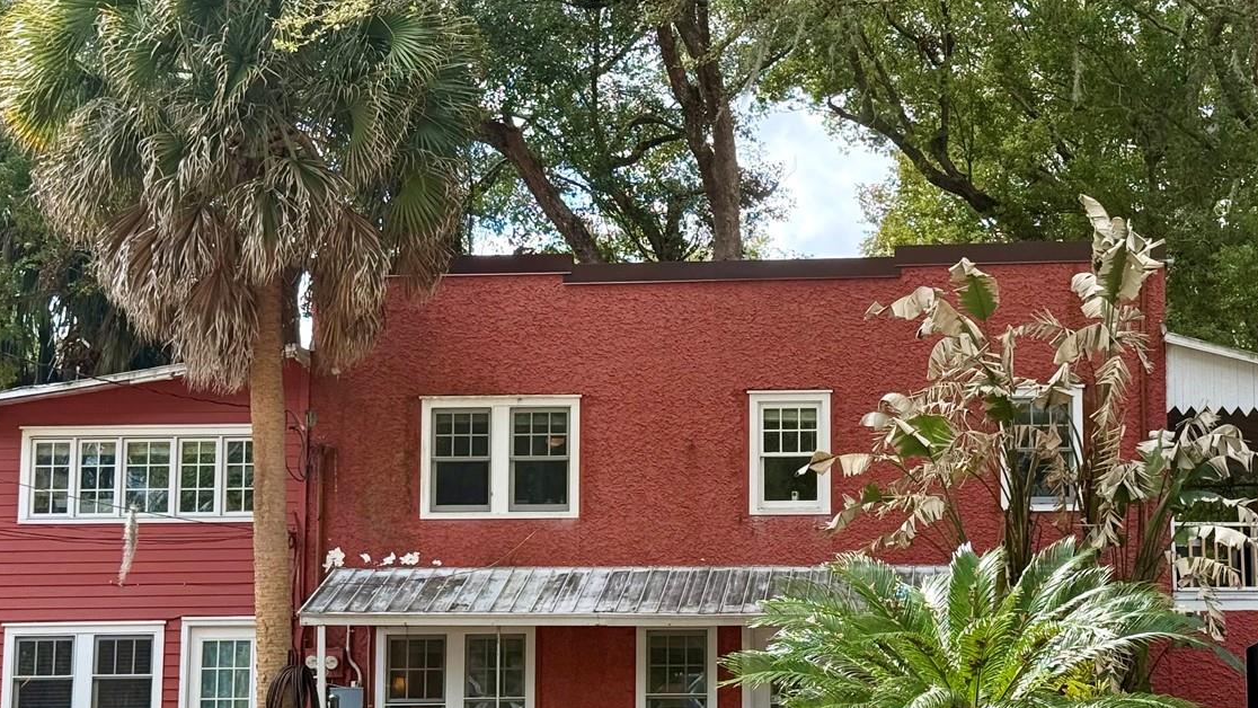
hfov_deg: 28.1
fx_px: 2502
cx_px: 770
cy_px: 404
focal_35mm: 75
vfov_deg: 16.1
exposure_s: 1/1222
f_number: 1.78
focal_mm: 6.76
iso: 100
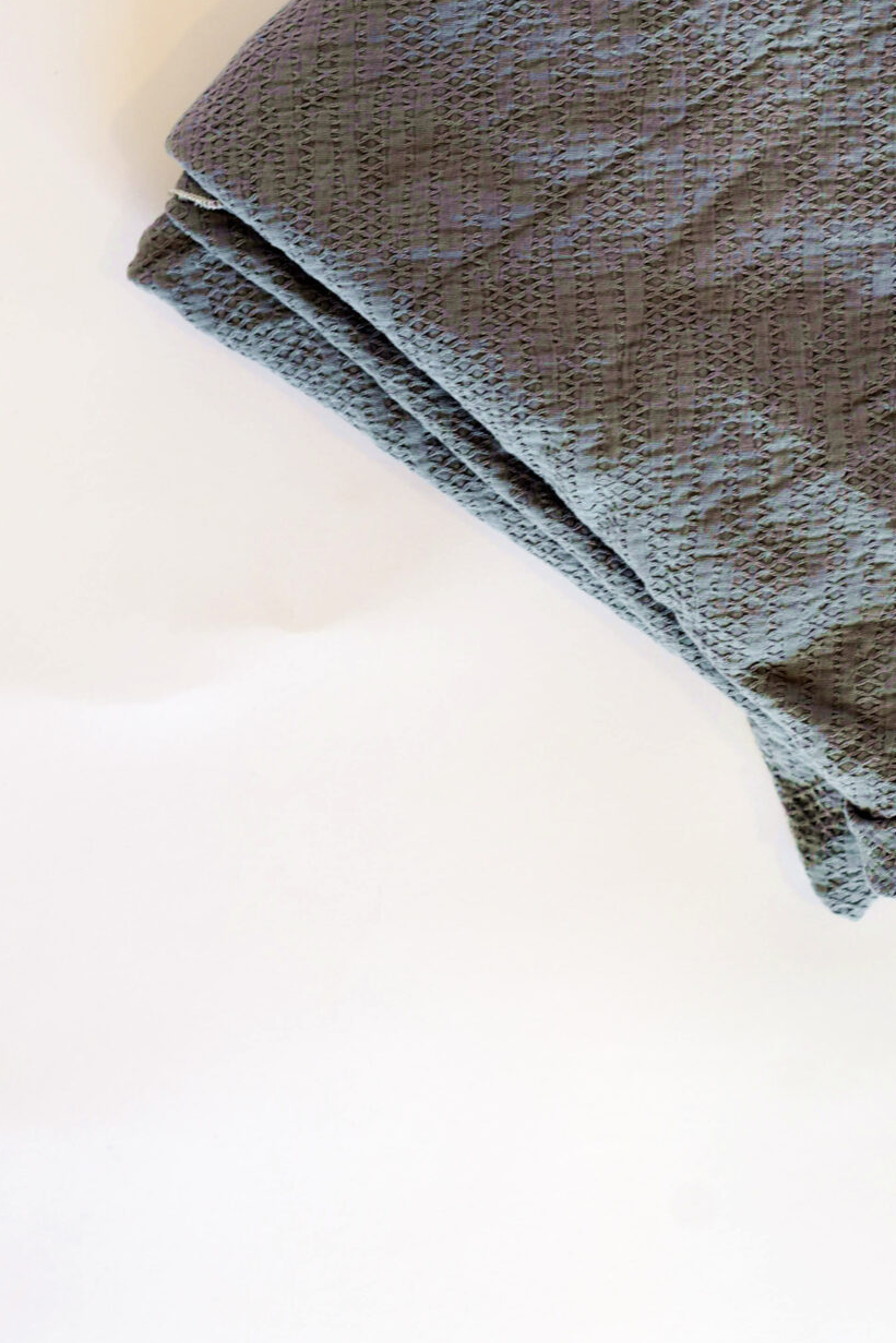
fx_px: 3881
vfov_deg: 19.5
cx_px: 759
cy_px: 370
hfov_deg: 13.1
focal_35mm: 104
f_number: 4.5
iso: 400
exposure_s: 1/80
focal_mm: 50
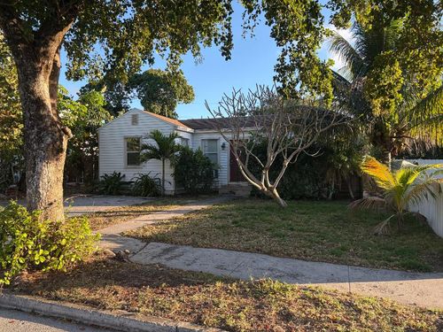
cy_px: 166
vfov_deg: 53.1
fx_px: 333
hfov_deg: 67.3
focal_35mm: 26
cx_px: 222
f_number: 1.6
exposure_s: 1/601
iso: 64
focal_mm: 5.96
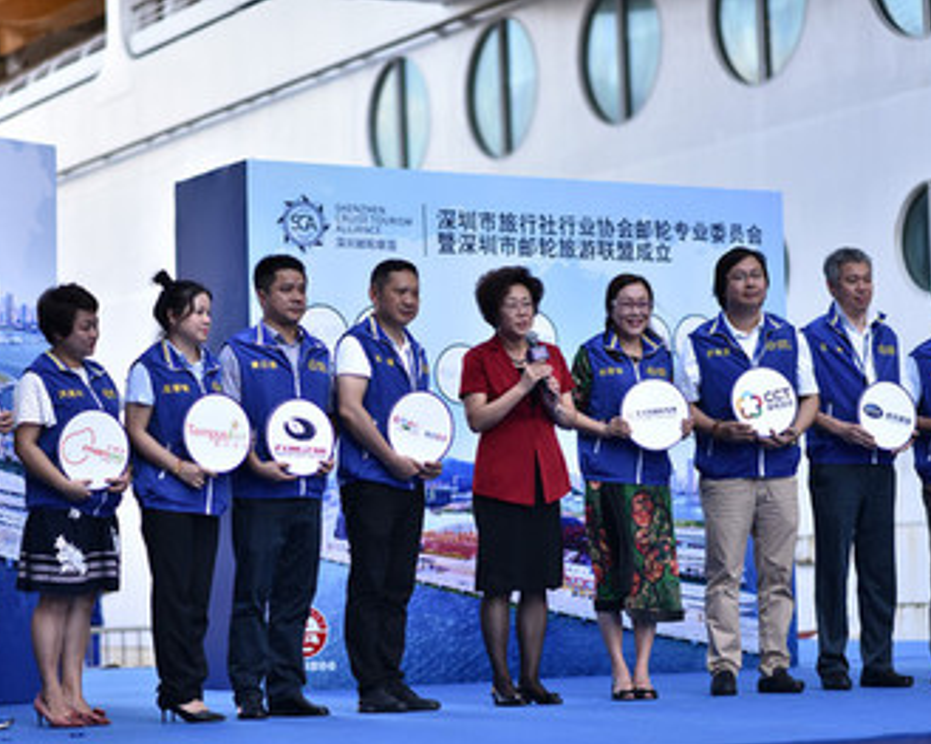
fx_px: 2672
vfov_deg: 15.9
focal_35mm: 97
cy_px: 373
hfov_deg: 19.8
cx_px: 453
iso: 320
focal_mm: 85
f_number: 2
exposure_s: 1/1250
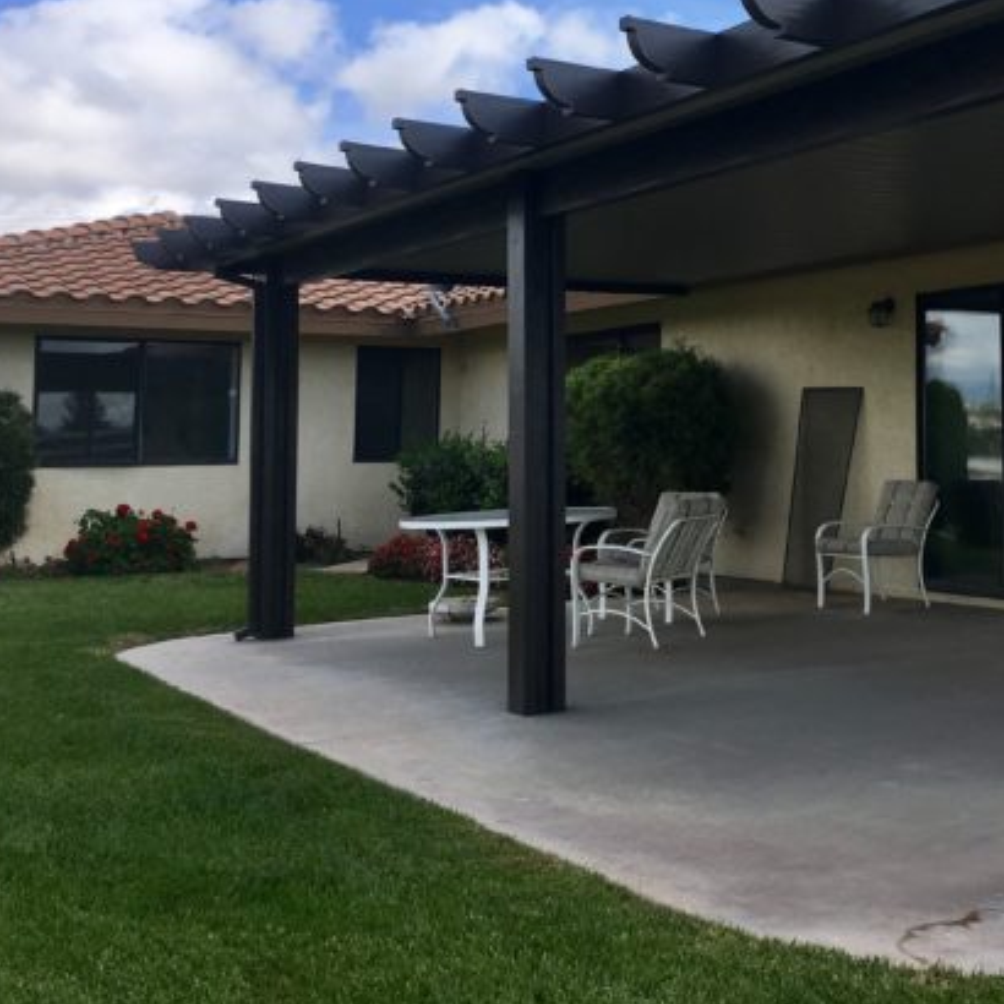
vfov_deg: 34.9
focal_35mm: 48
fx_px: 1575
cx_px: 872
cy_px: 309
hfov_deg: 33.8
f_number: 2.2
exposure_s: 1/1026
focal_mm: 4.15
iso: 25
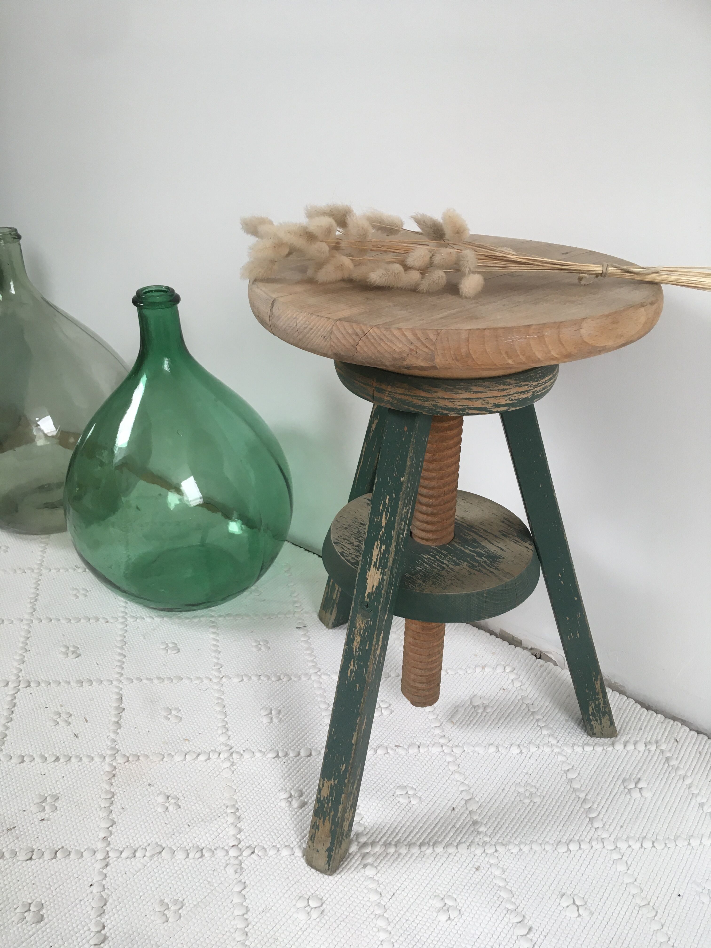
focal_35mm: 29
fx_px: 794
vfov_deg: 61.7
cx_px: 356
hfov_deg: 48.2
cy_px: 474
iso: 25
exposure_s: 1/33
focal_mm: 4.15
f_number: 2.2
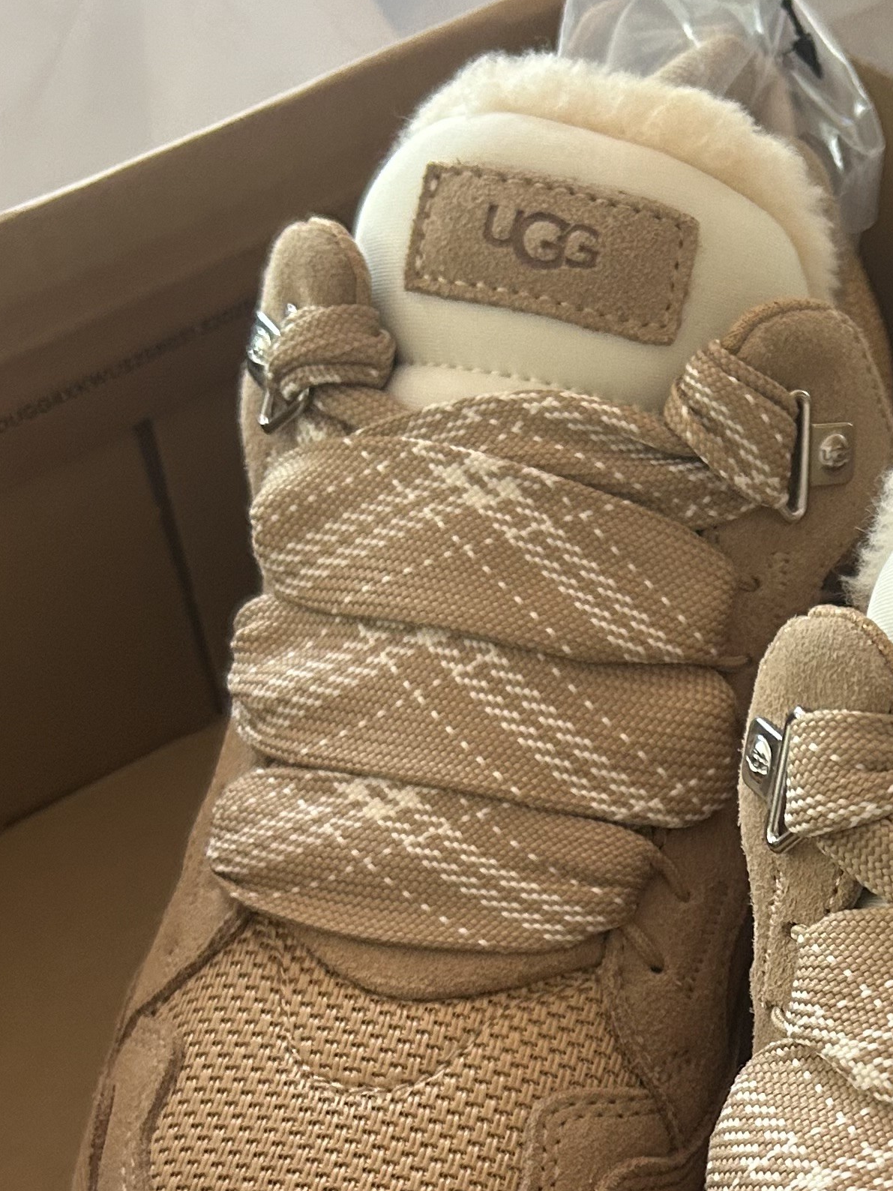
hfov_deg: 21.4
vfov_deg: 28.5
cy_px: 1024
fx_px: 2270
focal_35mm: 66
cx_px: 924
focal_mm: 5.7
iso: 320
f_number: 1.5
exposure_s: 1/60
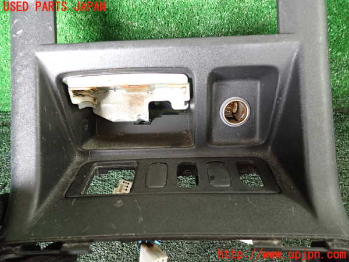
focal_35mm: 25
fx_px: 252
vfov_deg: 54.9
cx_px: 174
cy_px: 131
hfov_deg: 69.4
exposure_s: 1/30
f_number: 2
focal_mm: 4.5
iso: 640
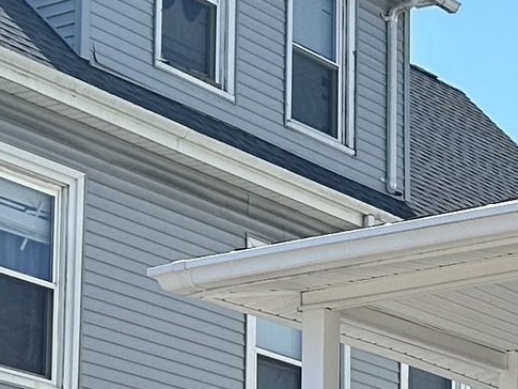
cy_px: 584
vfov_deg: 9.5
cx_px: 788
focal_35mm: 152
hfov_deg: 12.3
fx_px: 2275
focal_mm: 6.86
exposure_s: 1/3155
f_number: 1.78
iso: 80
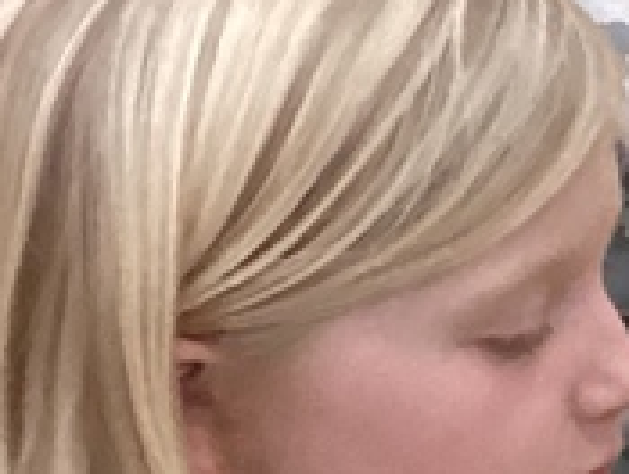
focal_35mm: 181
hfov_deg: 9.5
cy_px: 496
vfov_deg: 8.2
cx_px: 1567
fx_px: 3296
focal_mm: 3.3
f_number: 2.4
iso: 320
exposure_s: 1/60
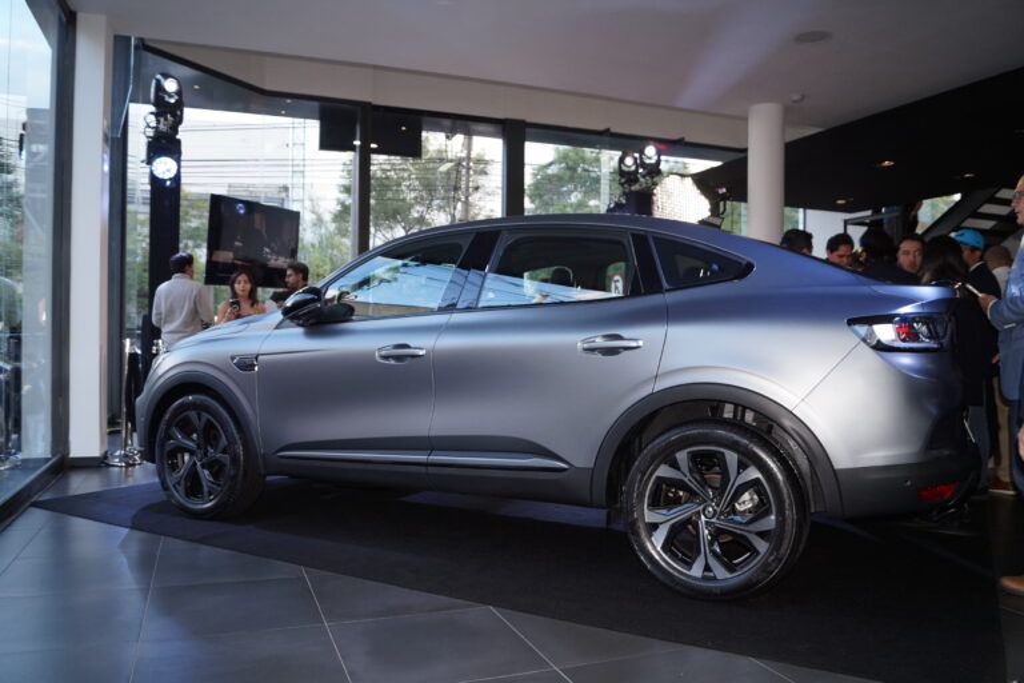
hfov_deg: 67.4
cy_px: 342
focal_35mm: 27
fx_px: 768
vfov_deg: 47.9
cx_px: 512
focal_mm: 18
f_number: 4
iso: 640
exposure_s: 1/160
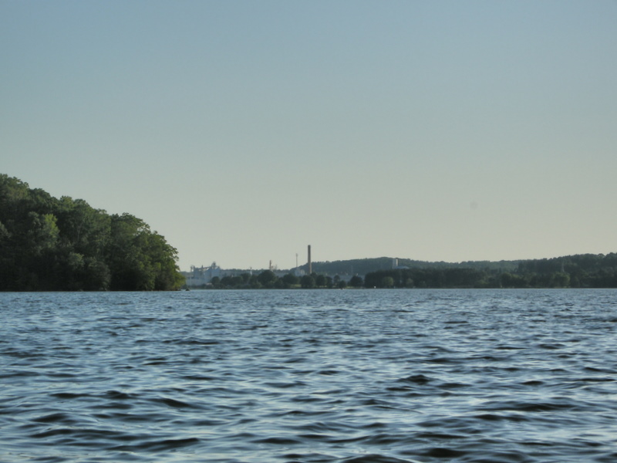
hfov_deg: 16.0
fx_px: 2192
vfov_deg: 12.0
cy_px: 232
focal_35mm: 123
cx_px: 308
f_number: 6.5
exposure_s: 1/308
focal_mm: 26.3
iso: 64
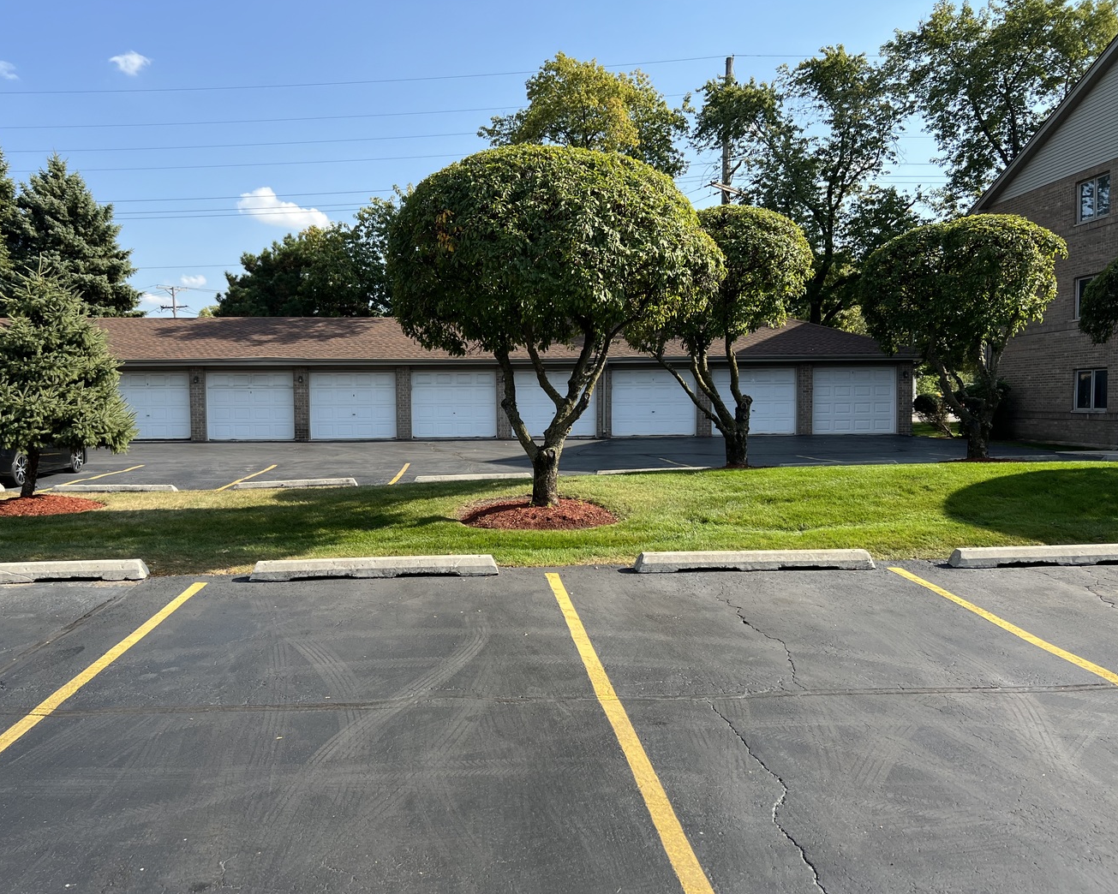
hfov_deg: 62.1
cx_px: 512
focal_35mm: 28
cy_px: 450
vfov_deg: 51.5
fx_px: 926
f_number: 1.5
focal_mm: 5.7
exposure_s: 1/1575
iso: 50
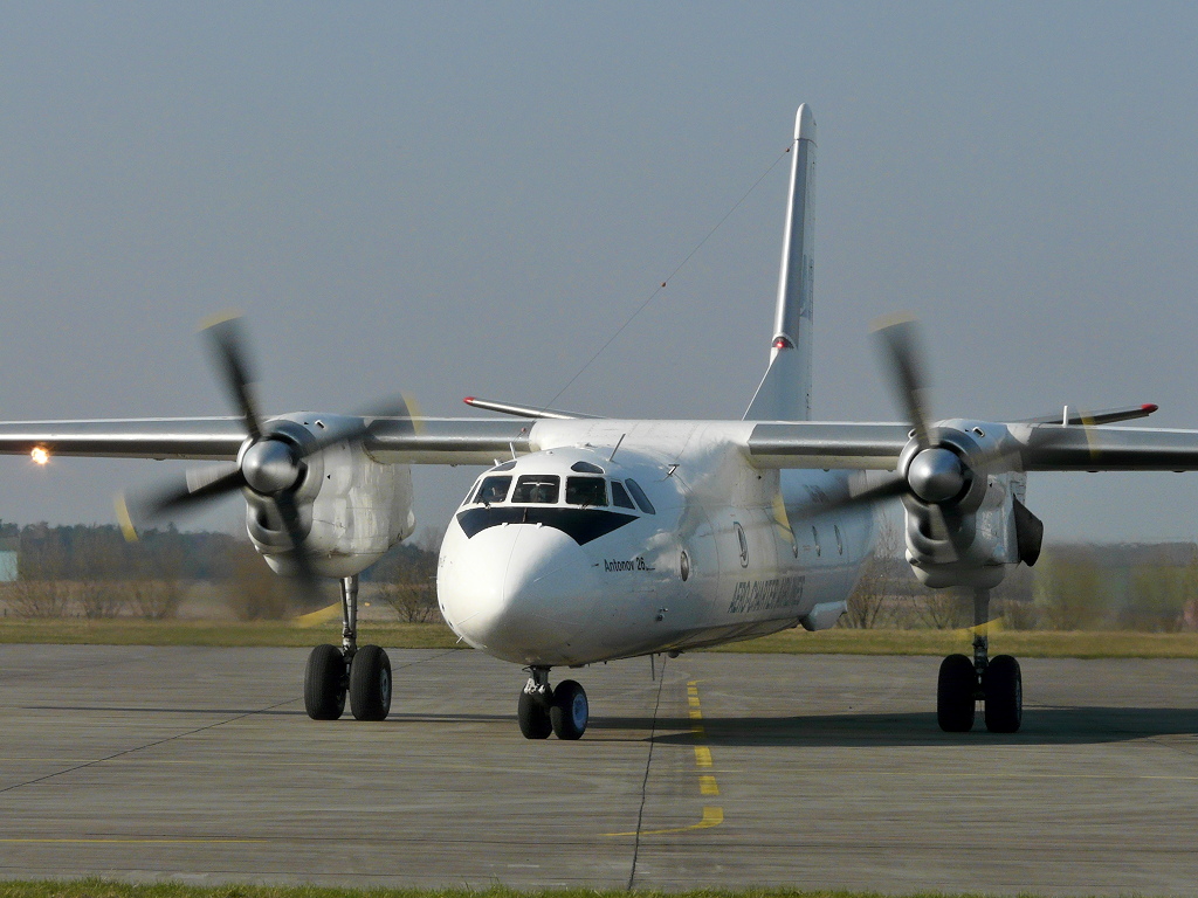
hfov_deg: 12.0
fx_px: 5676
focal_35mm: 164
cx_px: 599
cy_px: 449
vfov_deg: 9.1
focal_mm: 27
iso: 100
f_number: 7.1
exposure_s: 1/400
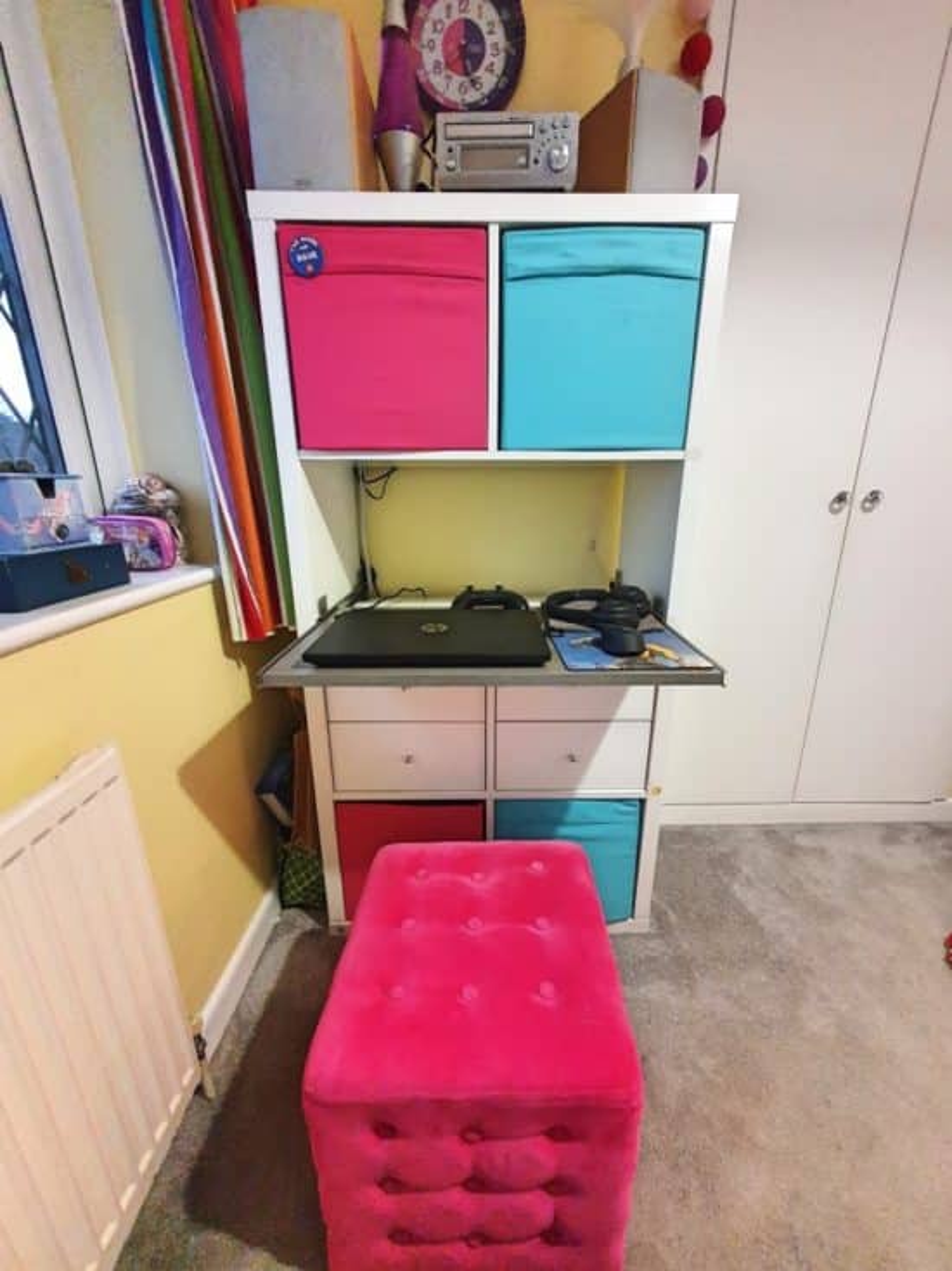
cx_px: 476
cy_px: 636
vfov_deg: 106.2
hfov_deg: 89.9
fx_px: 477
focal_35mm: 13
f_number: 2.2
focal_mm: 1.8
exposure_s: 1/33
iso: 640
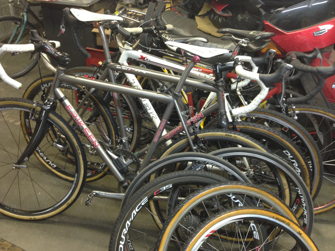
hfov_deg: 55.4
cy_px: 126
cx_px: 168
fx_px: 319
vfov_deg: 42.9
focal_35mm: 33
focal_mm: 4.13
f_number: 2.4
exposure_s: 1/20
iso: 160
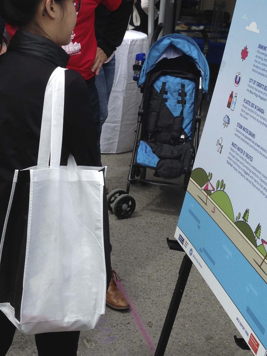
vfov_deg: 30.0
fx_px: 658
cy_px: 109
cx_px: 92
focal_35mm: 64
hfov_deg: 22.8
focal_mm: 4.12
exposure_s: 1/1004
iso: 50
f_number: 2.4
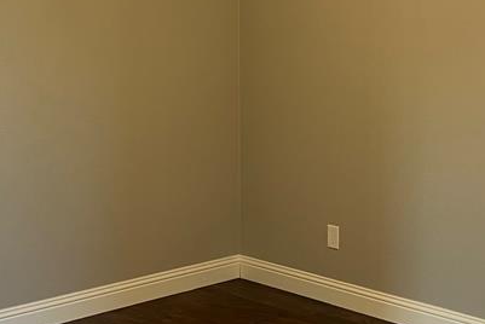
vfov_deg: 19.7
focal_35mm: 69
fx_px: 930
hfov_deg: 29.2
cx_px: 249
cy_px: 125
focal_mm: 5.1
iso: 160
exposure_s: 1/60
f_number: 1.6
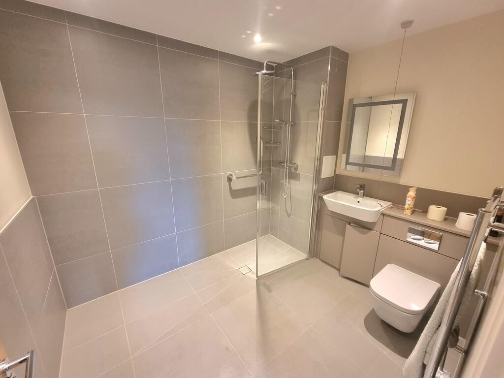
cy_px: 189
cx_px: 252
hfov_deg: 106.2
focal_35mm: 13
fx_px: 189
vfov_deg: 89.9
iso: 320
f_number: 2.2
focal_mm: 2.2
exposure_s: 1/30
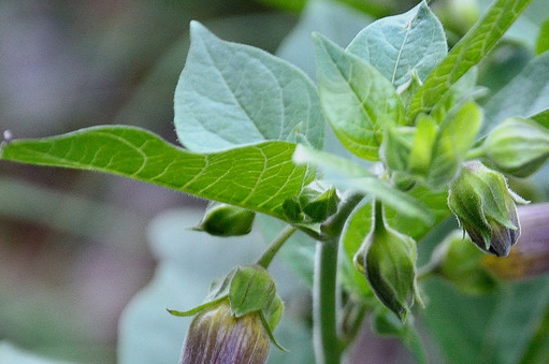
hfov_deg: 5.2
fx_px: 6003
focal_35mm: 394
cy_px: 390
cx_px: 433
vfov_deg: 3.5
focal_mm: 105
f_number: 5.6
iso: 500
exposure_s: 1/60
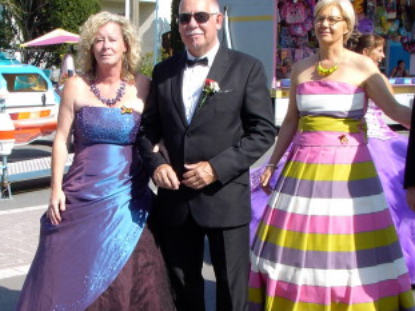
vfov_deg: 20.7
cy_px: 198
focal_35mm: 71
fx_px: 851
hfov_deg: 27.4
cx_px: 180
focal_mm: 7.1
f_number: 4.5
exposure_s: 1/240
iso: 70
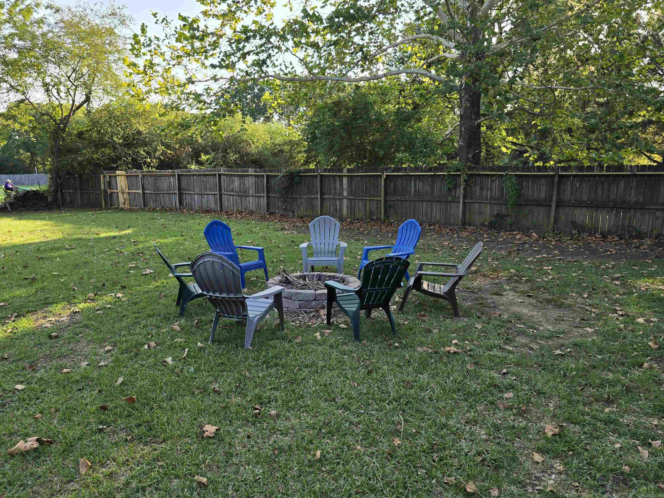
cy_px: 249
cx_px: 332
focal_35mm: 23
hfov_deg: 73.9
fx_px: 441
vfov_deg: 58.9
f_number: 1.7
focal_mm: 6.3
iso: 12
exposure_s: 1/180
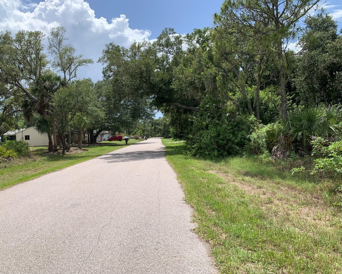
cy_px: 138
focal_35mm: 28
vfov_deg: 51.5
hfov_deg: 62.1
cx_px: 156
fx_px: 283
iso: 25
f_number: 1.8
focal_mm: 4.25
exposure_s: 1/2545
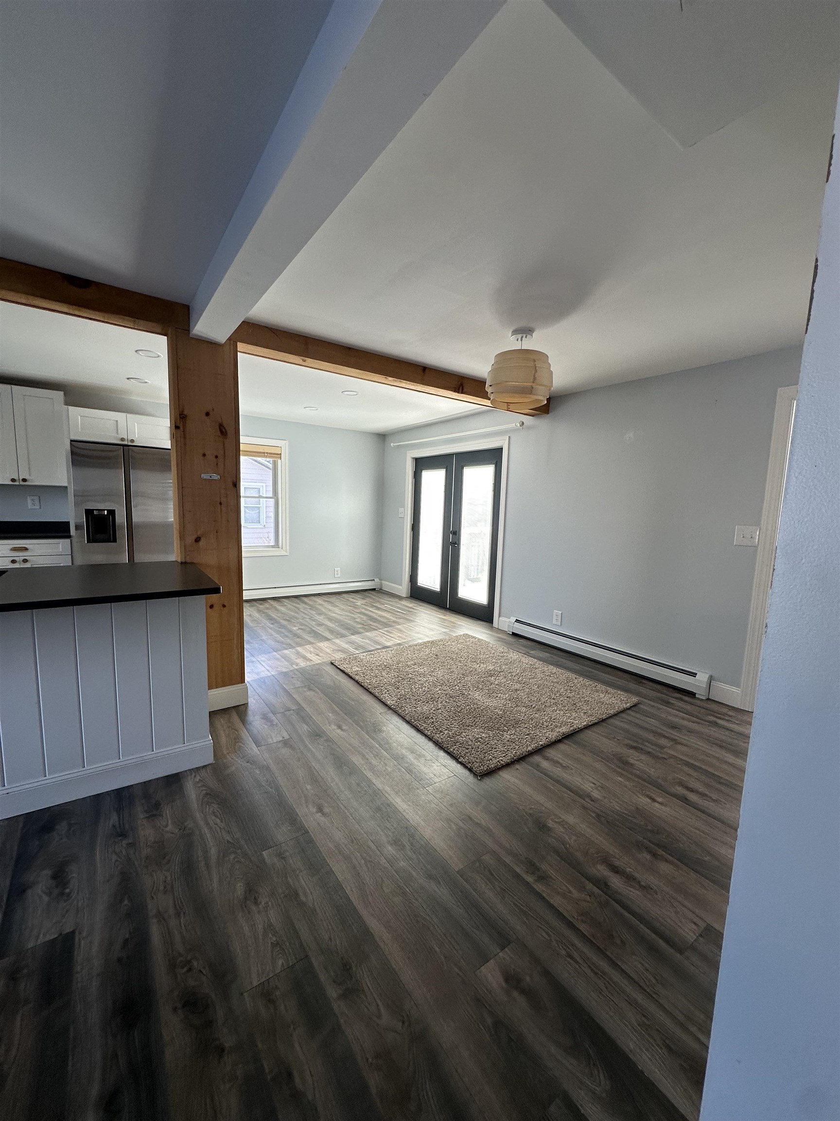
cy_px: 560
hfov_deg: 85.7
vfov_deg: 102.1
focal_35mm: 14
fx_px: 453
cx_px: 420
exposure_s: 1/99
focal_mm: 2.22
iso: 50
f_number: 2.2
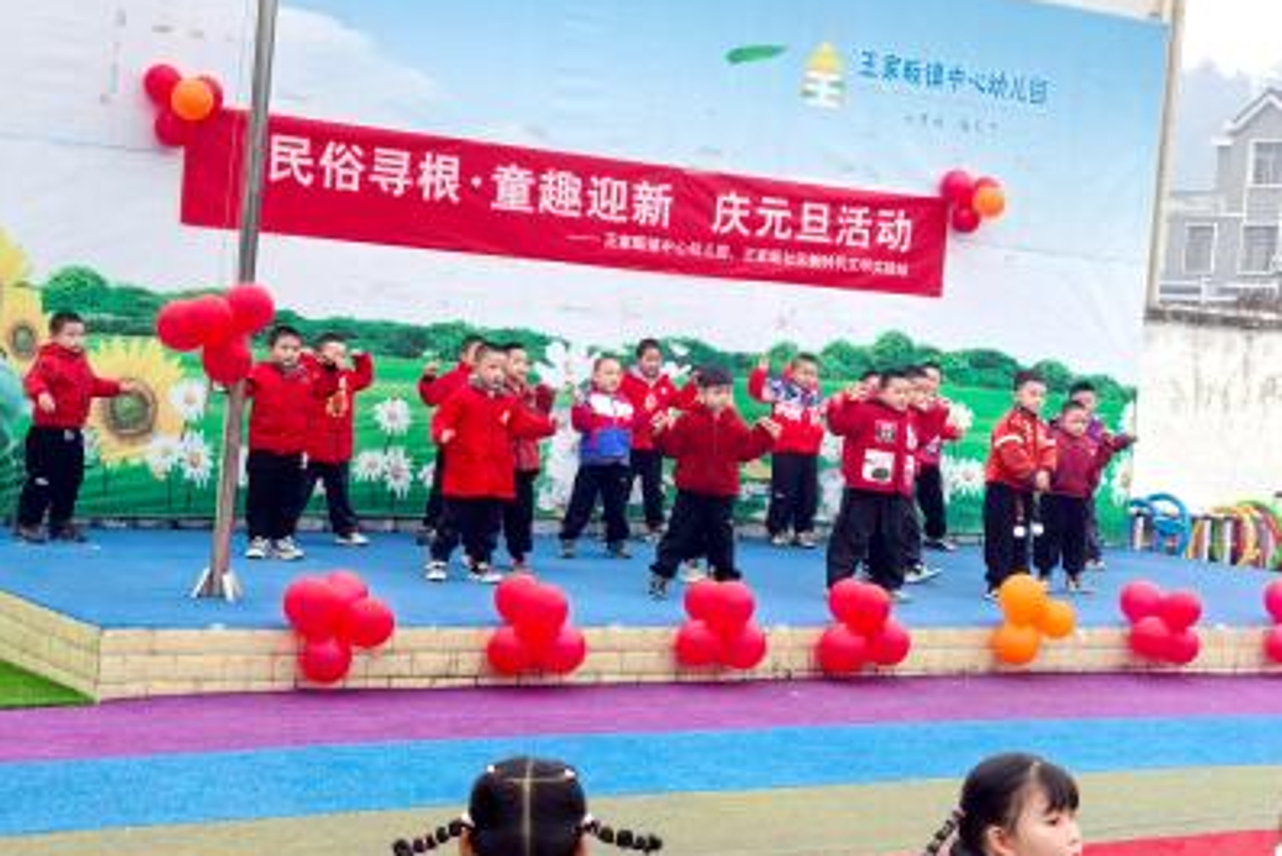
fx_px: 2387
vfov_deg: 20.3
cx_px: 643
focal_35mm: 67
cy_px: 423
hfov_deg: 30.1
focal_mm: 6.98
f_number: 4
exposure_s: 1/100
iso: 200
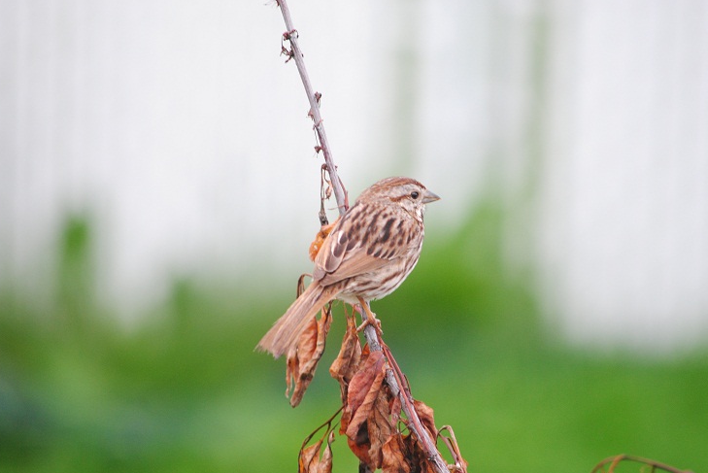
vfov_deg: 2.8
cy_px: 250
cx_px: 374
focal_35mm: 494
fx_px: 9721
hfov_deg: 4.2
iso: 400
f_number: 5.6
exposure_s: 1/50
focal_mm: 300
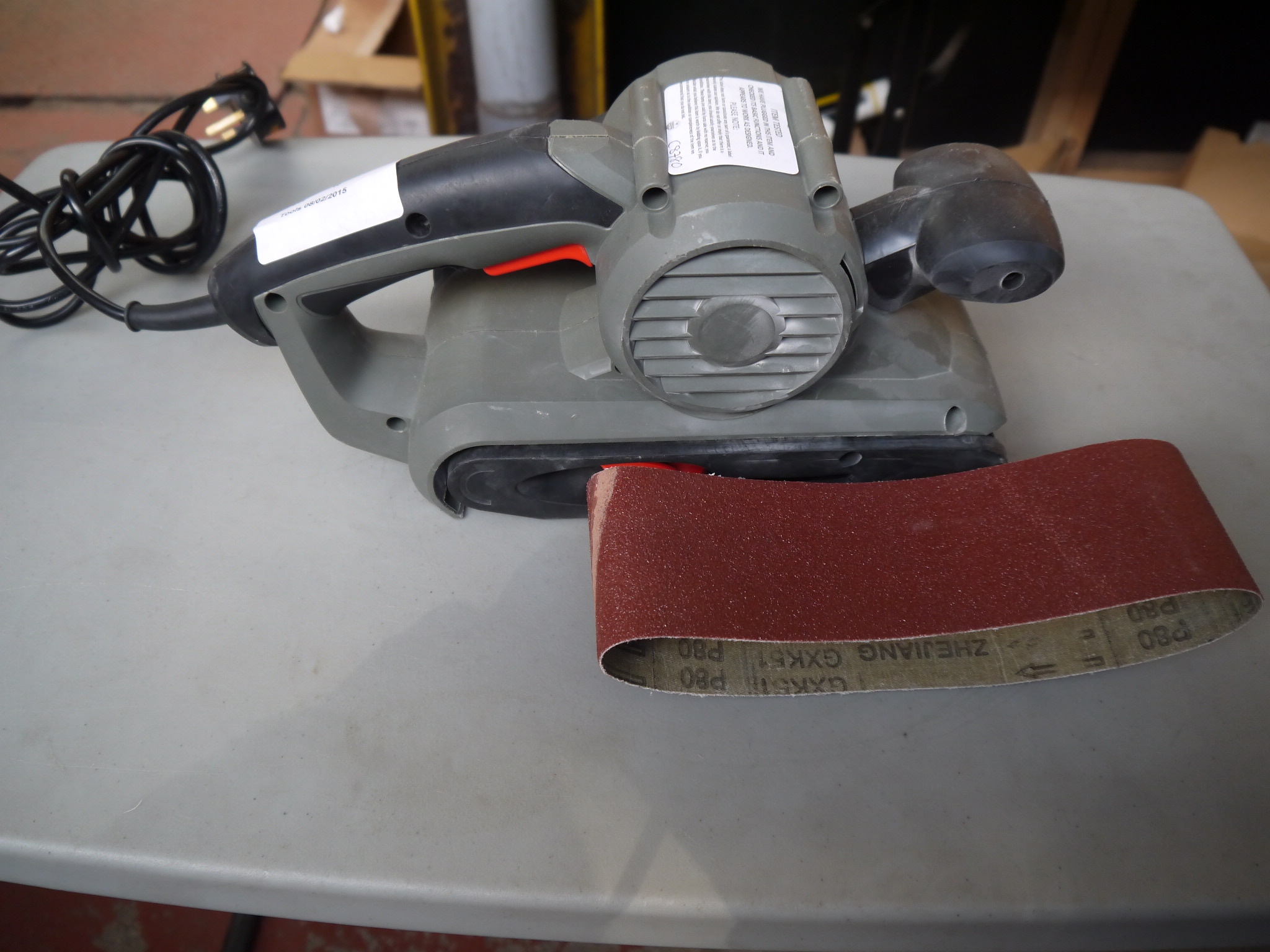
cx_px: 635
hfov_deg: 63.4
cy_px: 476
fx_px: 1027
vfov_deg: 49.7
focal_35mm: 28
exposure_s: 1/60
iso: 400
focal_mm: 14
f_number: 3.5
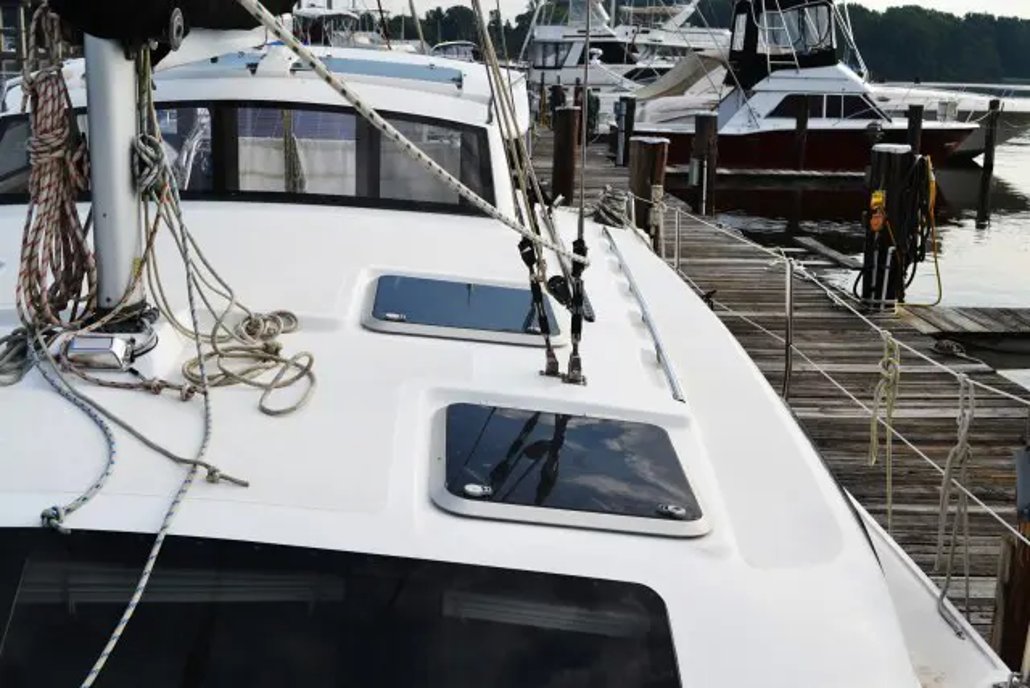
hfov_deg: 46.4
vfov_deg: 31.9
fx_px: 1202
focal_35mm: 42
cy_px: 344
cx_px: 515
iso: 100
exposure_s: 1/320
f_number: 8
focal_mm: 28
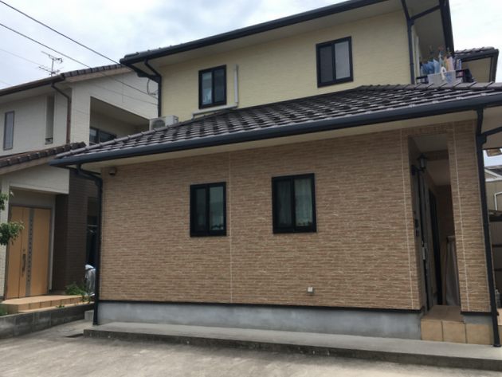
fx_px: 421
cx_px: 251
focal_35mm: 29
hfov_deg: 61.6
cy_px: 188
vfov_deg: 48.3
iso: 25
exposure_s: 1/1538
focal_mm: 4.15
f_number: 2.2
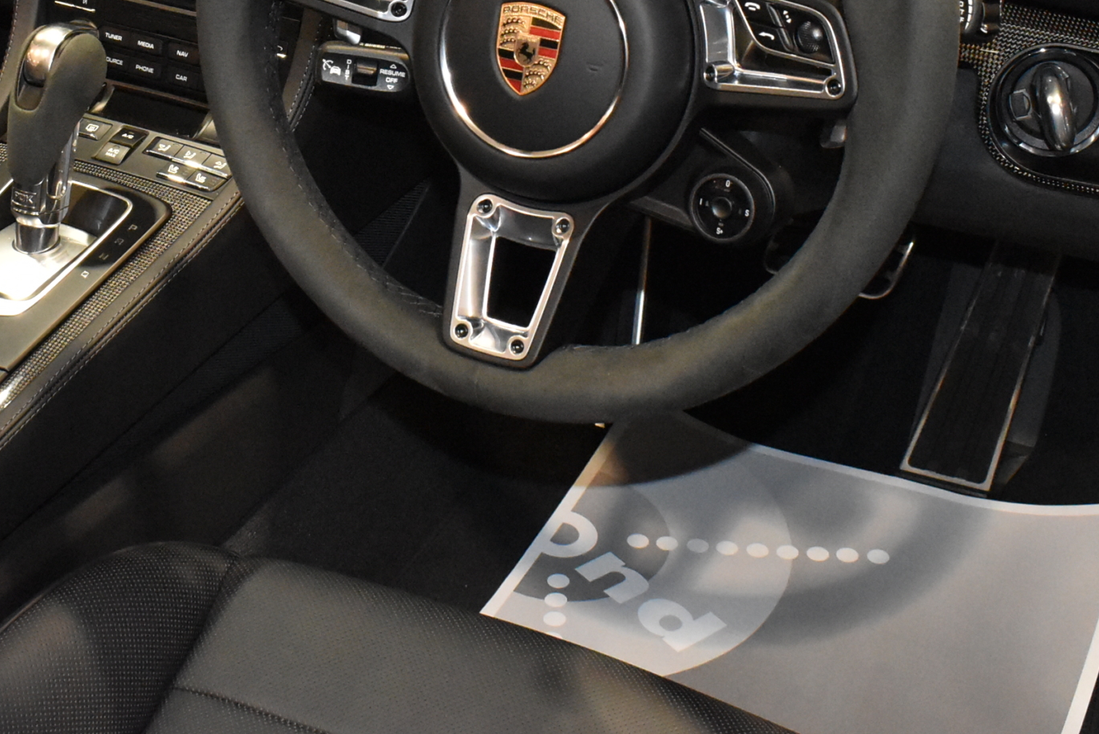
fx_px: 2046
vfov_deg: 20.1
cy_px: 127
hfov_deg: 29.8
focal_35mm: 67
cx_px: 339
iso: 6400
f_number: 9
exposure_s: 1/60
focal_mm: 24
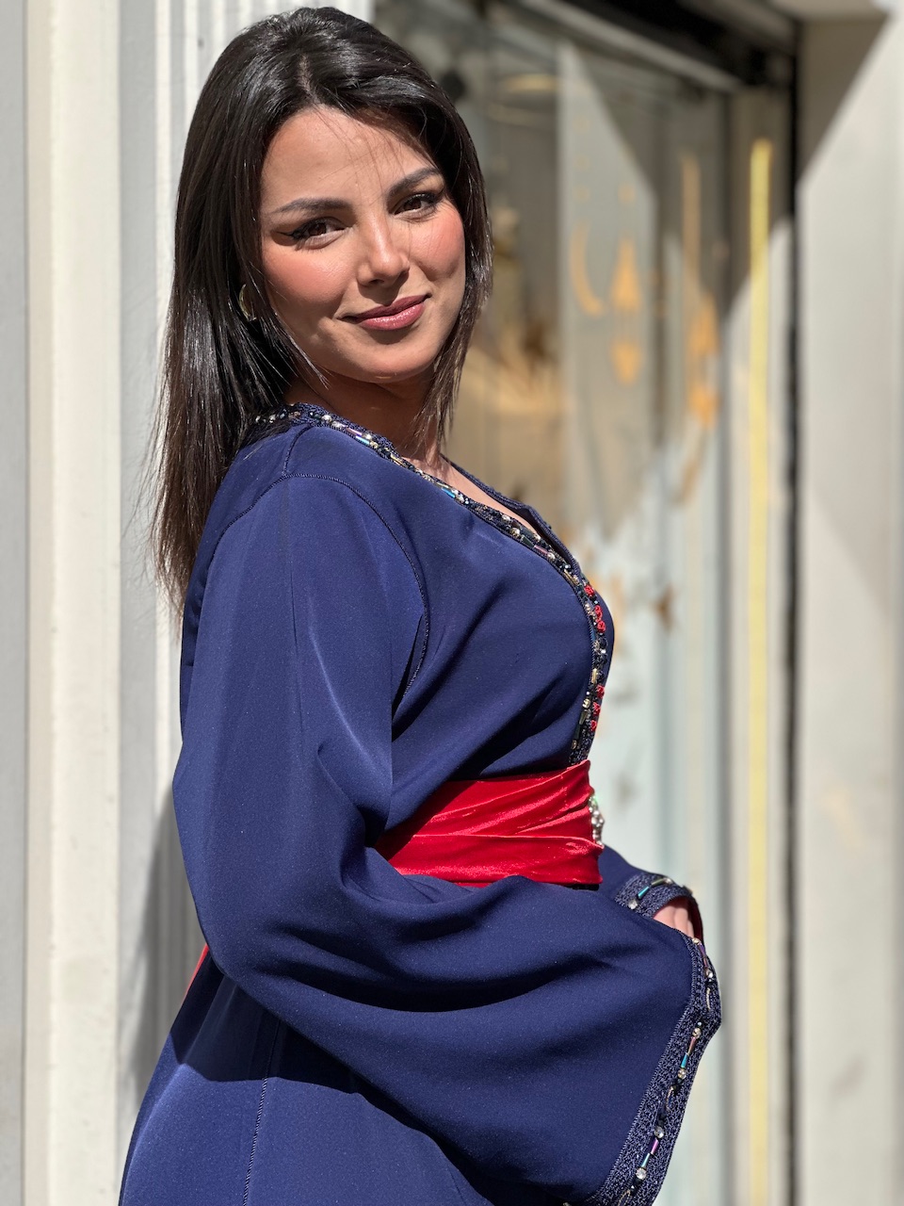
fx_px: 2681
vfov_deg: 25.3
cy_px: 603
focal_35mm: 77
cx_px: 452
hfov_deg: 19.1
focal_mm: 9
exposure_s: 1/1325
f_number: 2.8
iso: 32
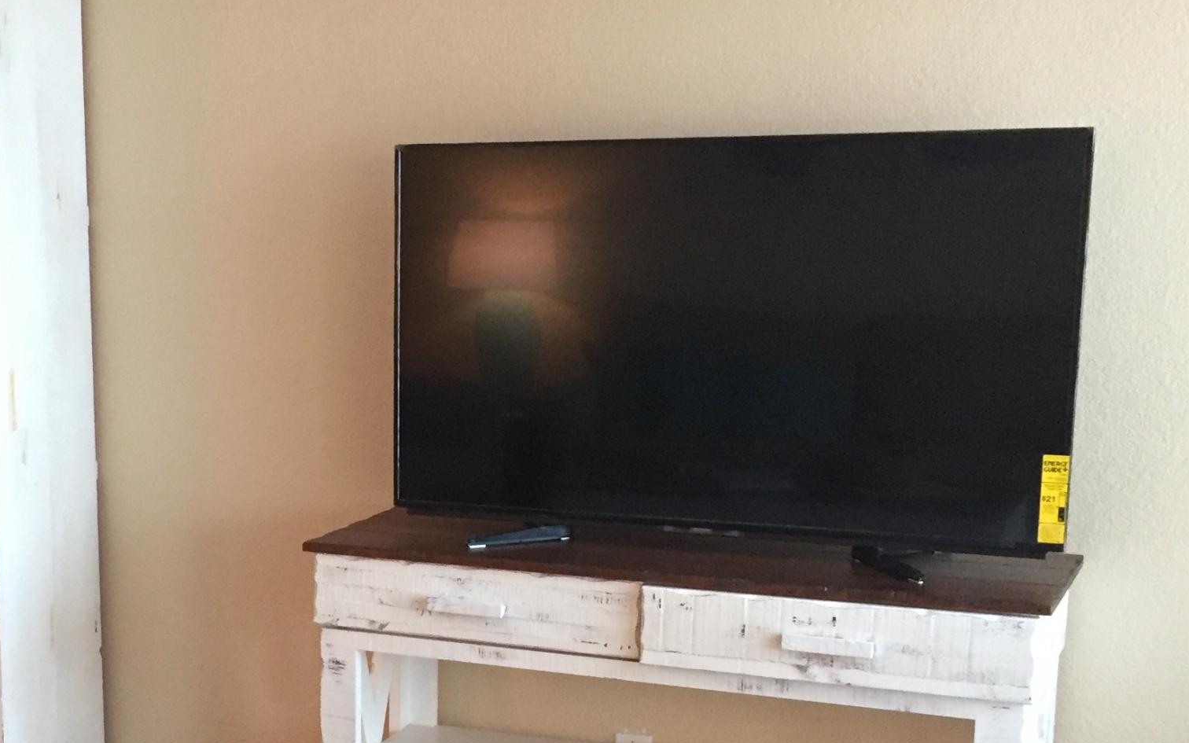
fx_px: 1977
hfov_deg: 32.5
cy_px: 554
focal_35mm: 61
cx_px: 218
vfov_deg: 21.1
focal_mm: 4.15
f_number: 2.2
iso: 160
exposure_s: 1/30
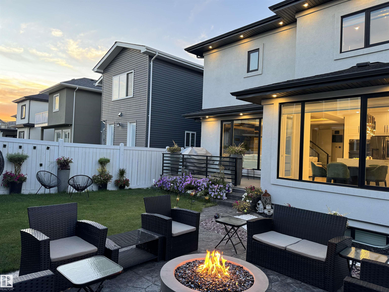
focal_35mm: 24
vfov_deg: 56.8
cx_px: 194
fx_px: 270
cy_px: 146
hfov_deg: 71.6
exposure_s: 1/120
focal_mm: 6.76
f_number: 1.78
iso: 200
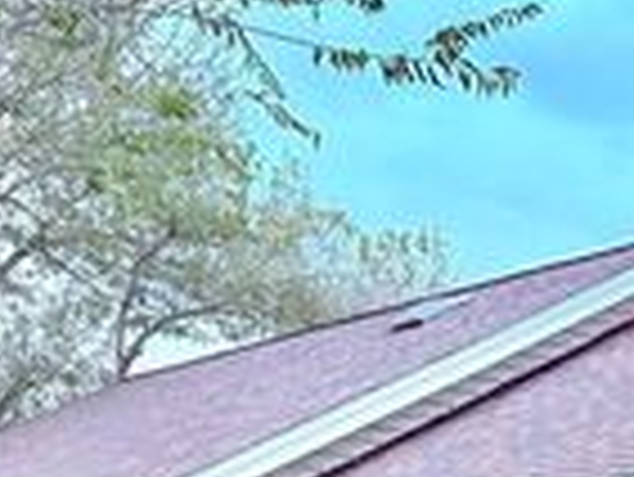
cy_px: 731
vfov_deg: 15.9
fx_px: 1558
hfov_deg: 20.9
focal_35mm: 85
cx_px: 827
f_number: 1.78
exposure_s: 1/92
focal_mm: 6.76
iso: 200
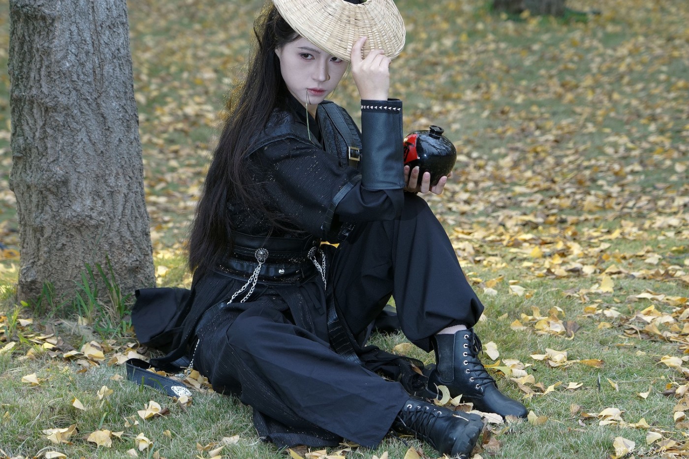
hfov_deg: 16.7
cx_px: 344
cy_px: 230
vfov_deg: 11.1
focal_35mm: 123
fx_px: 2354
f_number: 4
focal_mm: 82
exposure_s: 1/160
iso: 100
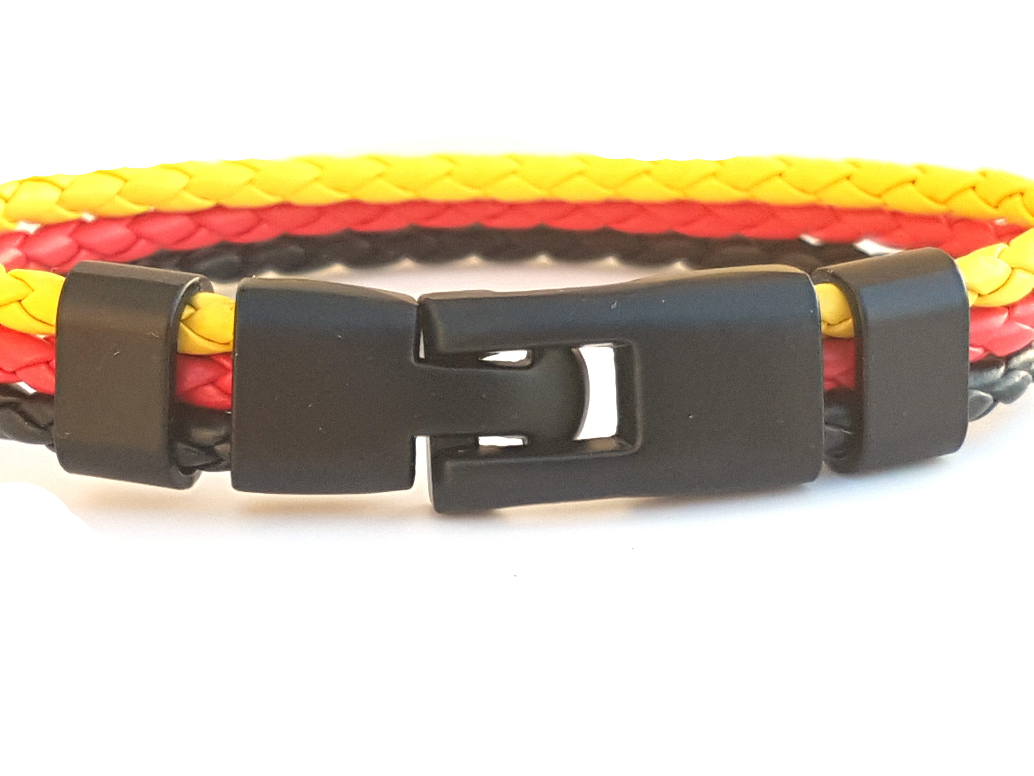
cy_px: 388
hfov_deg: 67.3
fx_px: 777
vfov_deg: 53.1
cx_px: 517
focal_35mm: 26
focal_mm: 4.2
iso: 40
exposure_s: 1/212
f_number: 1.7
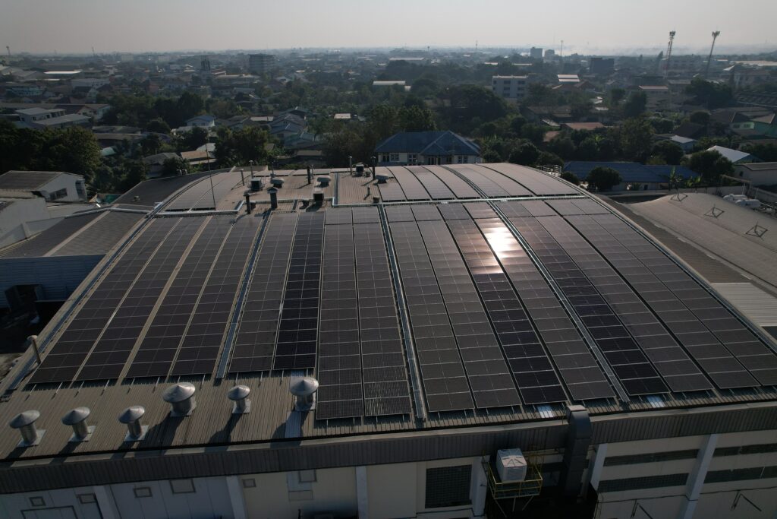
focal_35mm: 22
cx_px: 388
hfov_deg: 78.6
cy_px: 260
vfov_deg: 57.2
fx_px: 475
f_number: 2.8
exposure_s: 1/6400
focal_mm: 8.38
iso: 100
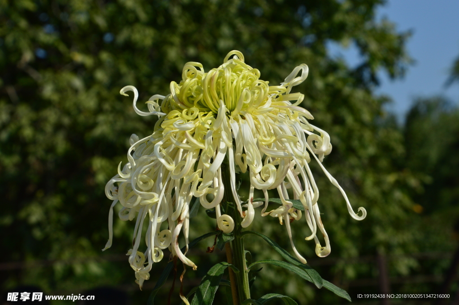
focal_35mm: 135
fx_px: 1720
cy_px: 152
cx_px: 230
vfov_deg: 10.1
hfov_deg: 15.2
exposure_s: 1/400
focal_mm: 90
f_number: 16
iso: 200
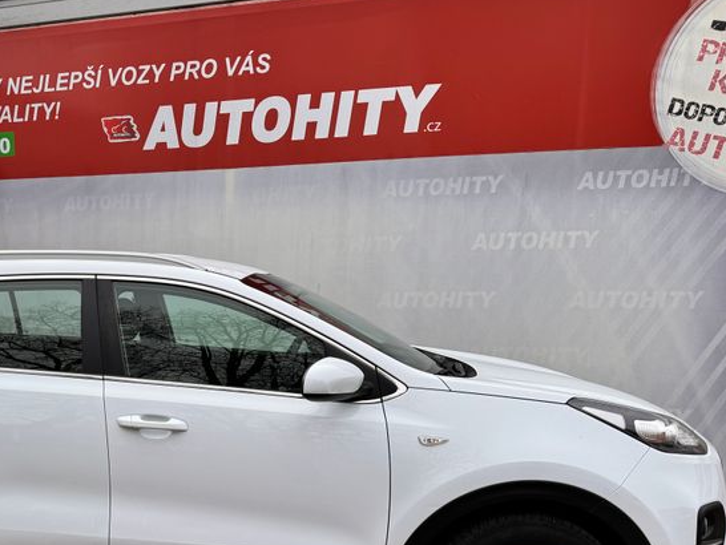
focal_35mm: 45
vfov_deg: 31.2
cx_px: 162
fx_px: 944
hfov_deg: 40.6
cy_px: 453
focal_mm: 6.86
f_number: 1.78
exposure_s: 1/1869
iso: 80
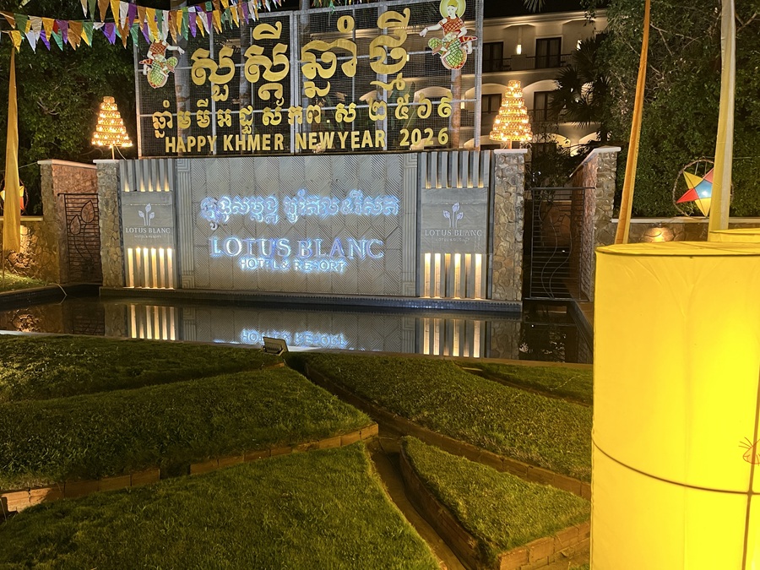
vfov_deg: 53.1
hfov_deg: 67.3
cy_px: 285
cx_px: 380
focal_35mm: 26
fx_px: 571
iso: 400
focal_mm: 5.1
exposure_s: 1/33
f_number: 1.6
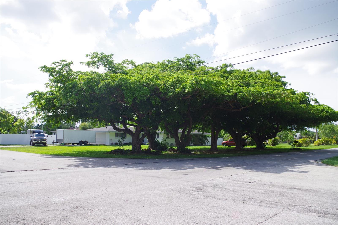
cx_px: 169
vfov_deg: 43.6
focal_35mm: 30
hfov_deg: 61.9
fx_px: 282
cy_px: 112
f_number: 7.1
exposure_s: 1/320
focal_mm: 20
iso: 200
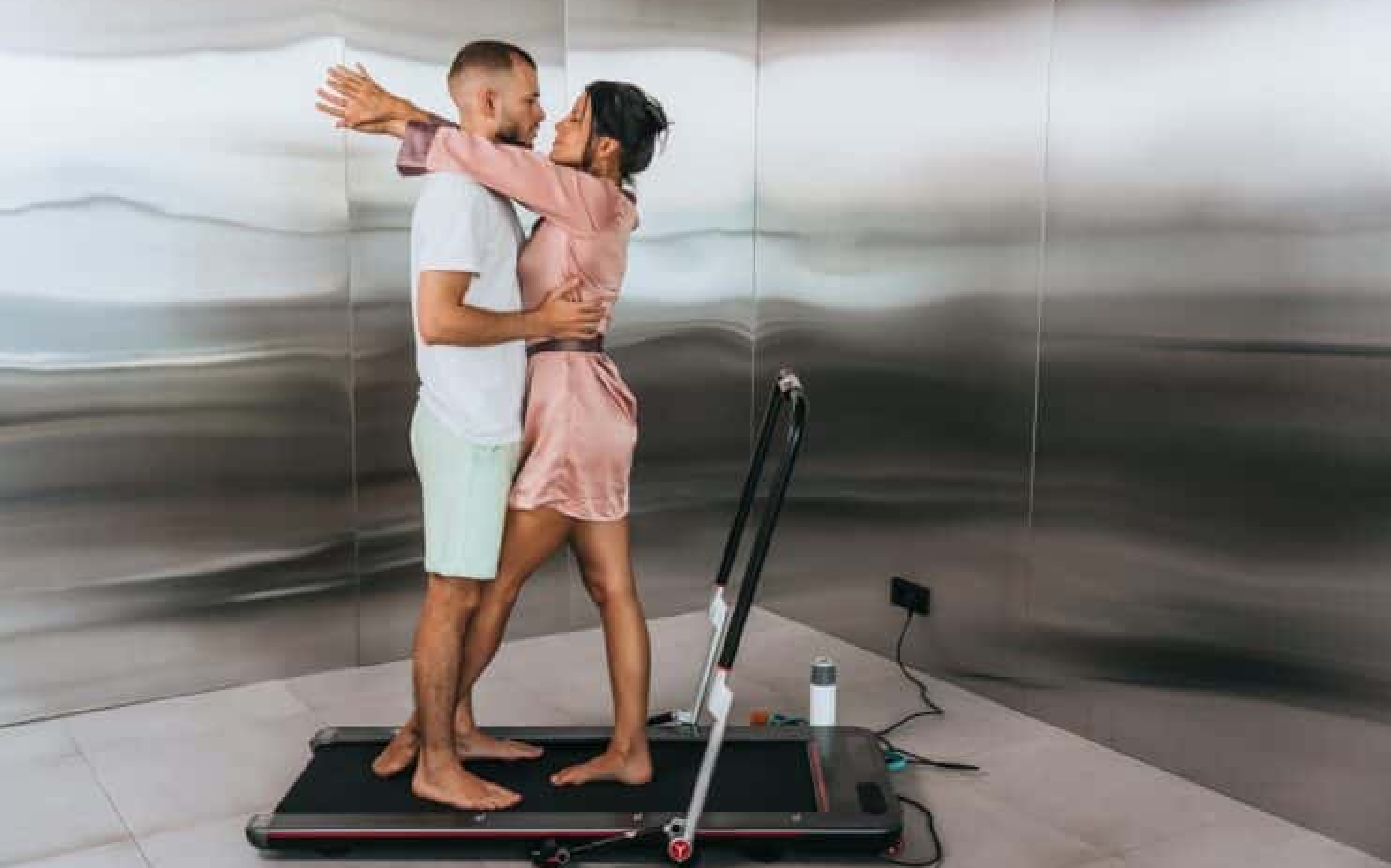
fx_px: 1440
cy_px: 422
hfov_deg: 51.6
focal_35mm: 38
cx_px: 675
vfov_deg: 33.5
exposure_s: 1/320
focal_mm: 36
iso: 640
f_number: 3.2
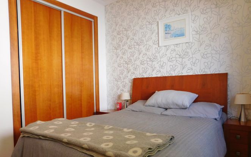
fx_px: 178
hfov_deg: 70.4
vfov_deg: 47.3
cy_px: 93
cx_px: 127
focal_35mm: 26
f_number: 3
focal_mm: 4
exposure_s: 1/40
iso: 125
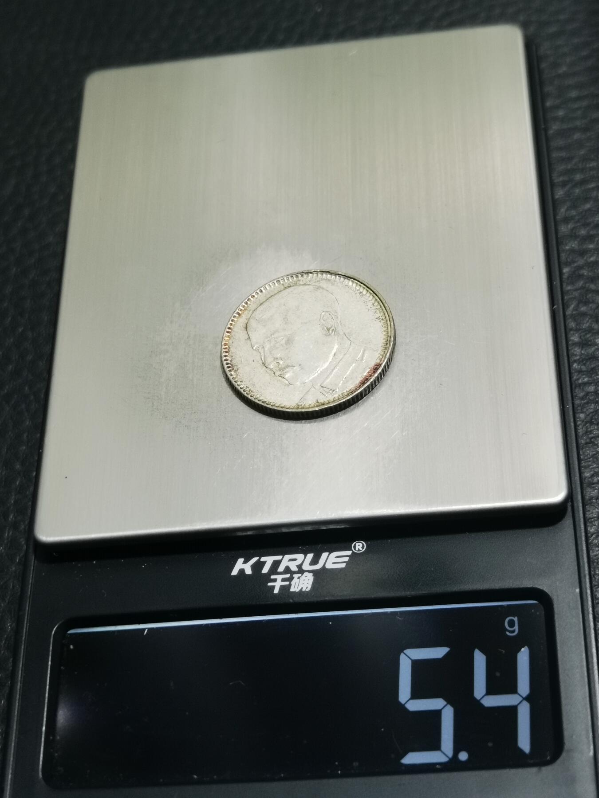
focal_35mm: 65
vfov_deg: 29.8
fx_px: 1500
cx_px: 300
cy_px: 399
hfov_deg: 22.6
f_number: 1.9
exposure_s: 1/100
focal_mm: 6.67
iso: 160
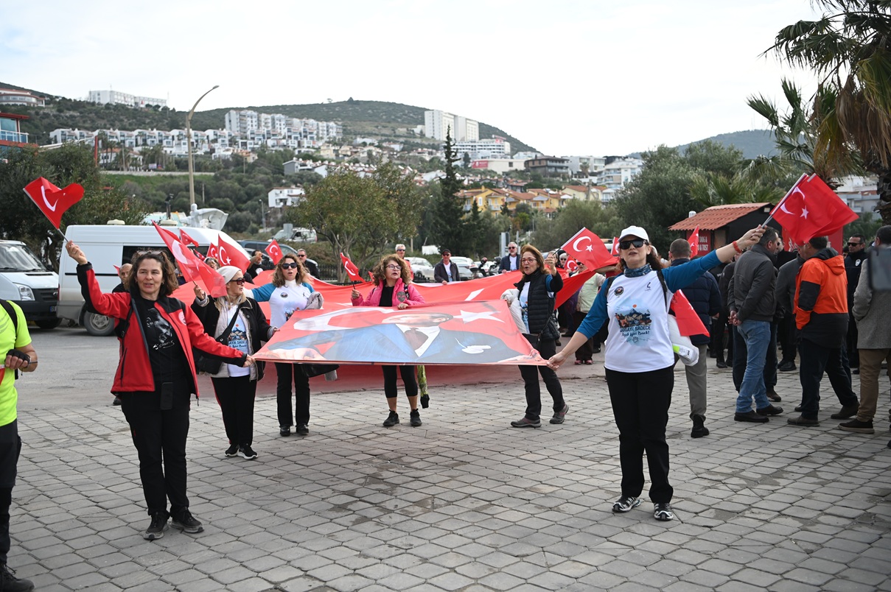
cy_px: 296
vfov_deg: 33.3
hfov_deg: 48.5
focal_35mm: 40
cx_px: 446
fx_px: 989
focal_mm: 40
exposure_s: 1/800
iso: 100
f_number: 2.8
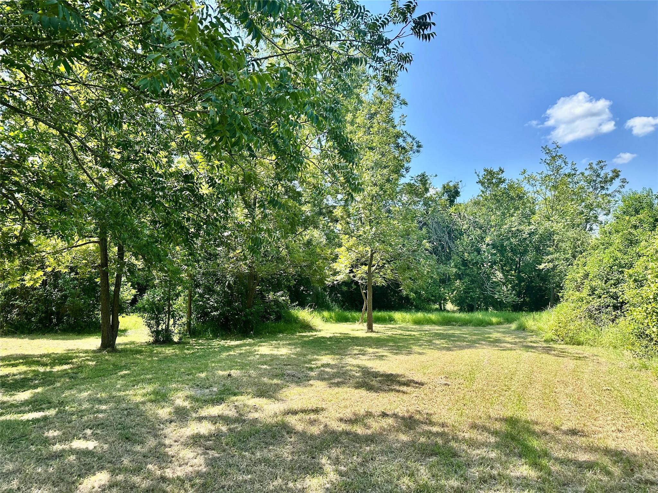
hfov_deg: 71.6
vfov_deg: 56.8
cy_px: 246
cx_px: 329
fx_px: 456
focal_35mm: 24
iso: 80
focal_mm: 6.86
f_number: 1.78
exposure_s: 1/1779
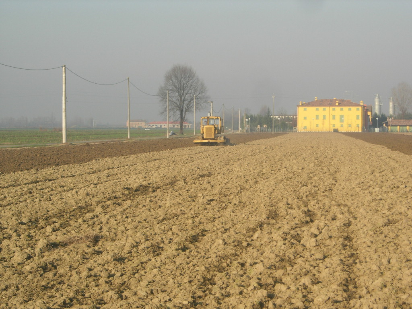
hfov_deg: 17.4
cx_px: 206
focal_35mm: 113
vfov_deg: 13.1
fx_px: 1345
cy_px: 154
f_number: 8.2
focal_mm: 23.4
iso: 64
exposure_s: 1/132
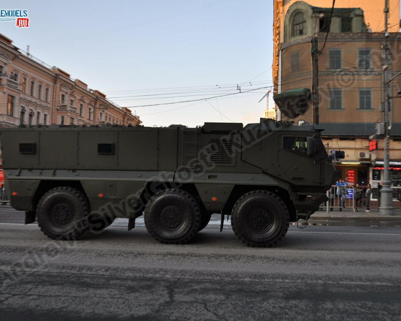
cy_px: 161
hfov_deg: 44.8
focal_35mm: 41
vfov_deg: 36.5
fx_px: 487
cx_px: 203
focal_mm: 24
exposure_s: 1/320
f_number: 2.8
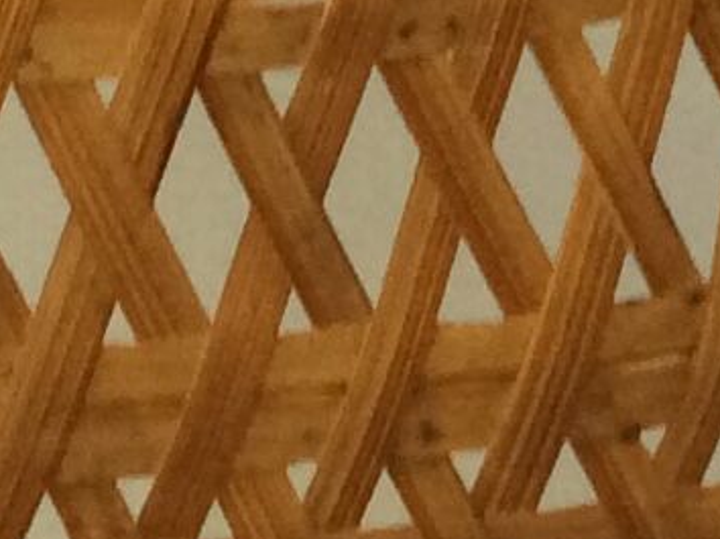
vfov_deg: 6.2
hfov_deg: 8.5
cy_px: -488
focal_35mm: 234
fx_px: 4864
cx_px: 191
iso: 80
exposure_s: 1/25
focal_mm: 3.3
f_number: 2.4
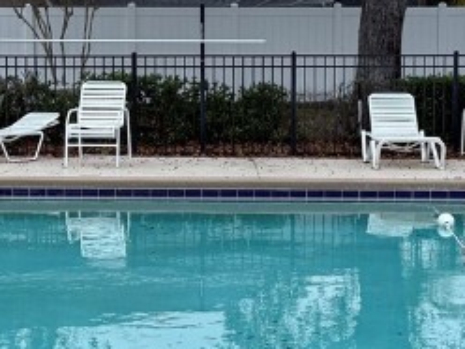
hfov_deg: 19.8
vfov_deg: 14.9
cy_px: 161
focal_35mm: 99
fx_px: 1330
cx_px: 176
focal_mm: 6.76
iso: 80
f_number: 1.78
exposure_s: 1/121
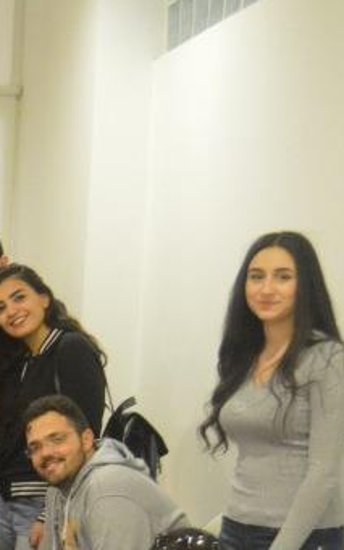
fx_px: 1516
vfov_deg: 20.0
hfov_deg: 11.7
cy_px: 544
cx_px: -321
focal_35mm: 101
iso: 3200
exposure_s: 1/30
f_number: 3.5
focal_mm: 22
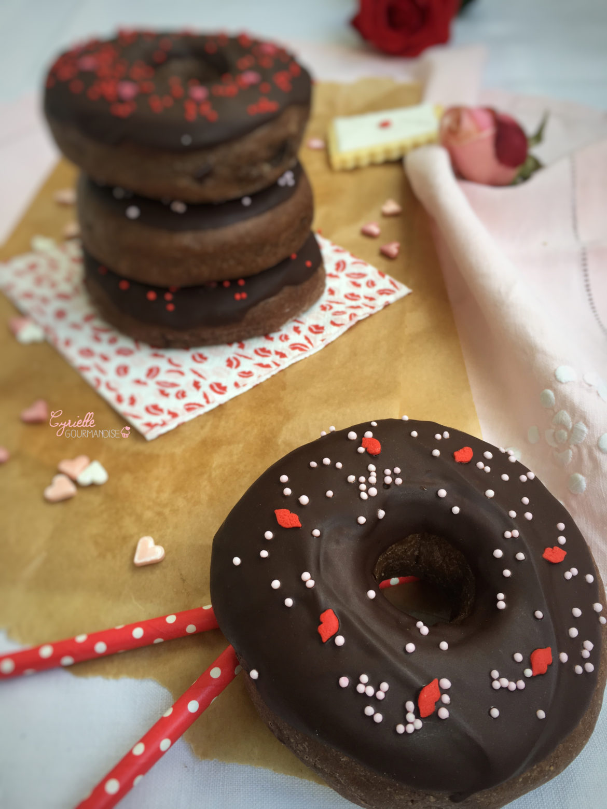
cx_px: 304
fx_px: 678
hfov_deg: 48.2
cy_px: 404
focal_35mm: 29
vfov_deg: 61.7
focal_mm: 4.15
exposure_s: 1/100
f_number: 2.2
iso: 40
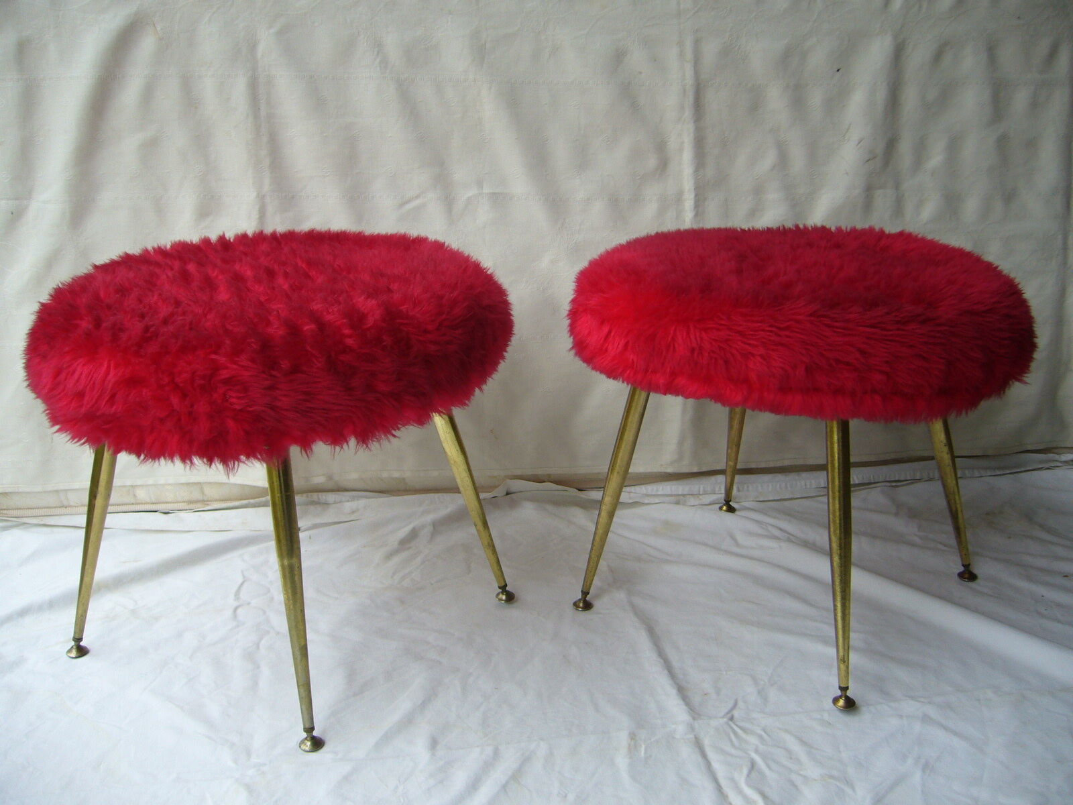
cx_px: 536
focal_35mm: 35
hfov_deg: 52.6
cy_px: 402
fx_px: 1085
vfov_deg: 40.7
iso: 80
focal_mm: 5.8
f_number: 2.8
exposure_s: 1/50
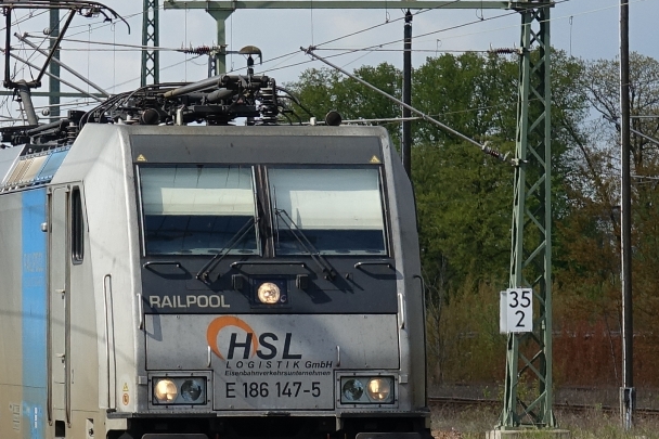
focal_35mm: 146
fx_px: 2672
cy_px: 281
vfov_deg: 9.4
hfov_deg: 14.0
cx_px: 102
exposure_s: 1/800
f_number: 4
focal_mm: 27.24
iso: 100
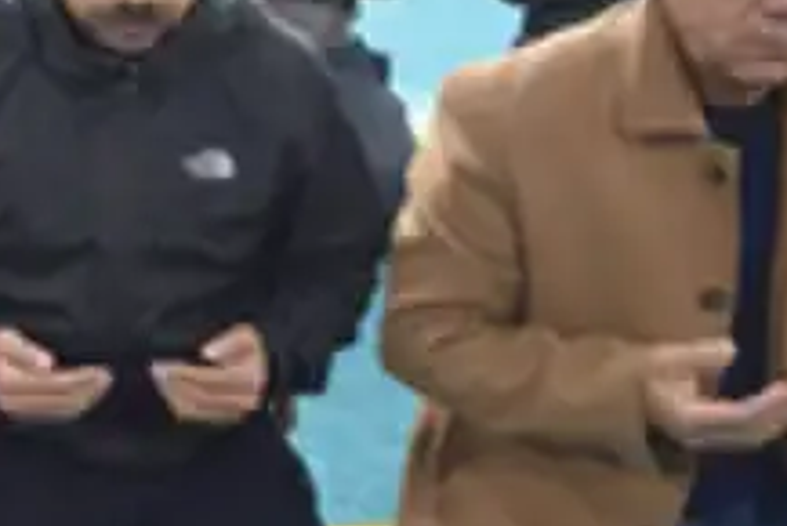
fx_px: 1487
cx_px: -18
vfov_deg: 20.0
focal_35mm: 68
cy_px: 185
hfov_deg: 27.7
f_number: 3.5
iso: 1000
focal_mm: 18
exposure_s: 1/15
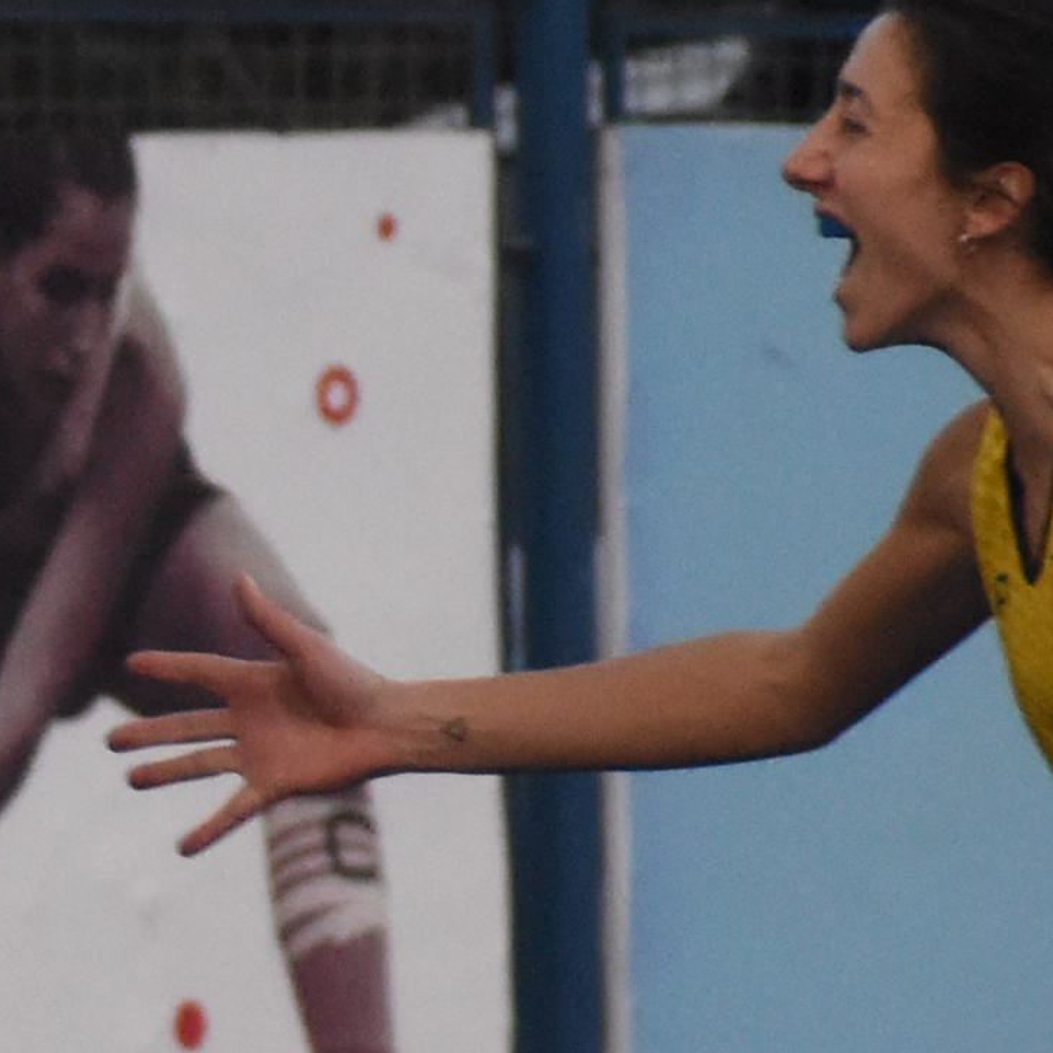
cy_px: 468
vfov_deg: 0.7
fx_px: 81531
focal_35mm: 2369
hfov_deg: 0.7
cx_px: -721
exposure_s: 1/800
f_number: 6.3
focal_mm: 300
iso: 3200
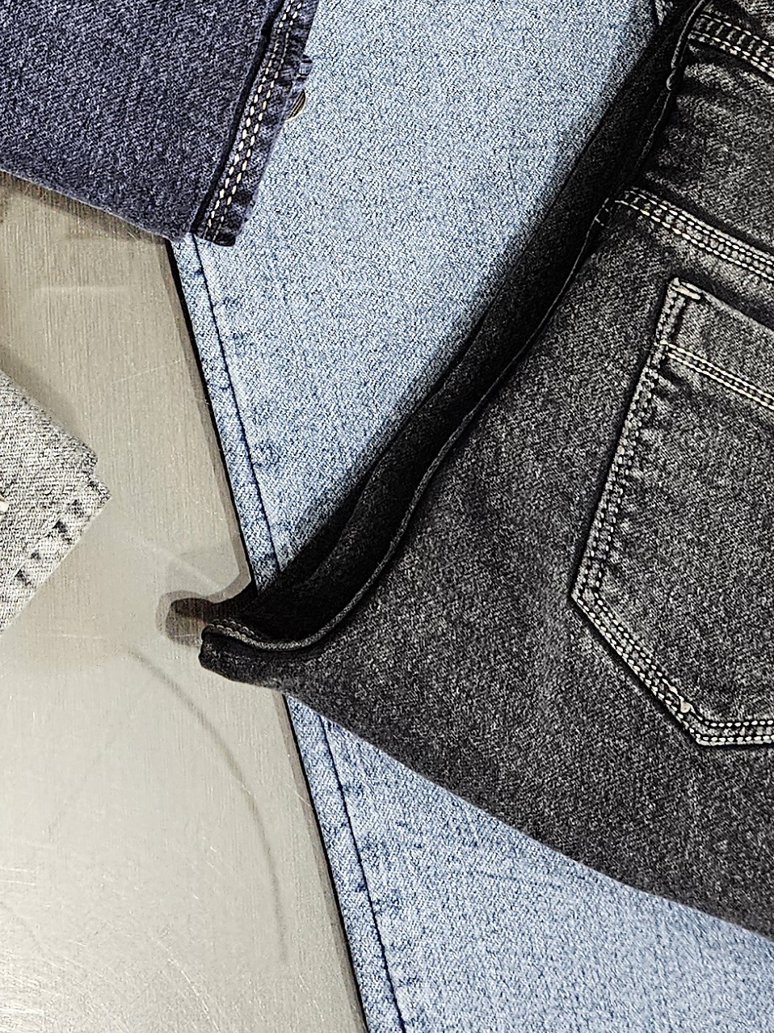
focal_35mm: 72
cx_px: 13
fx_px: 2147
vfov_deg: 25.9
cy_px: 48
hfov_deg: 19.9
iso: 800
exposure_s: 1/100
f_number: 1.8
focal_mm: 5.4
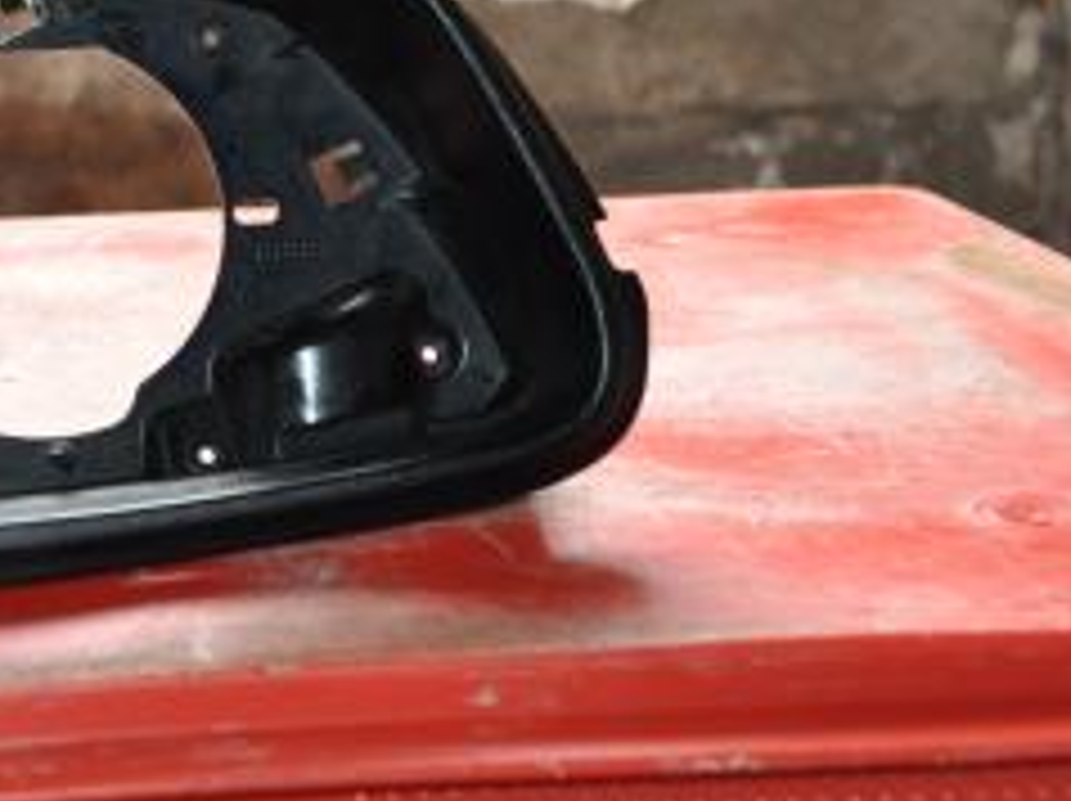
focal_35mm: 103
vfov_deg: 14.3
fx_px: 3184
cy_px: 158
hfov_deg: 18.6
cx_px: 4
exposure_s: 1/125
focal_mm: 34
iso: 800
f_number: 4.2
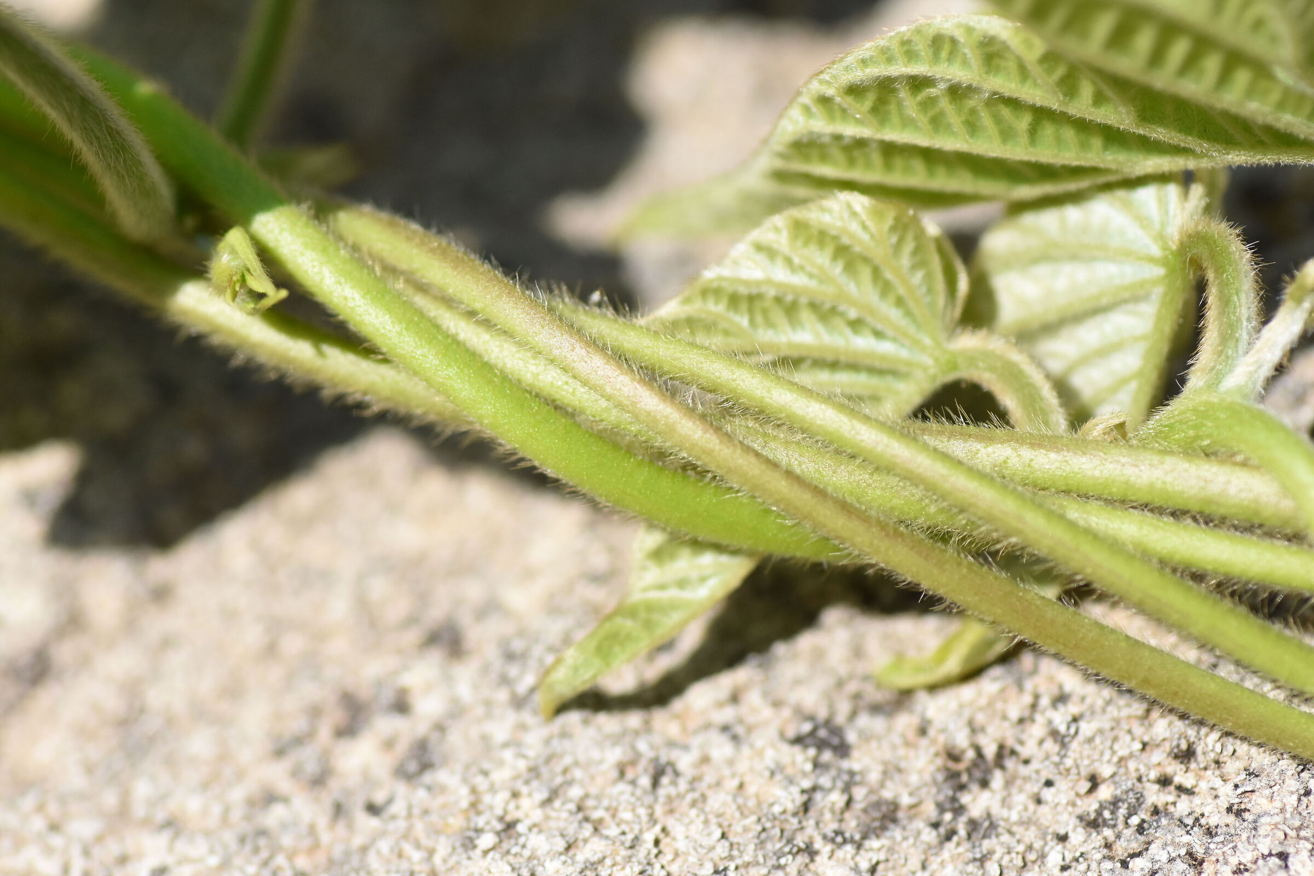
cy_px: 438
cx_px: 657
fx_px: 5475
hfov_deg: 13.7
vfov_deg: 9.1
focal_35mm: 150
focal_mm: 100
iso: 1000
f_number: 5.6
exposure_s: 1/8000
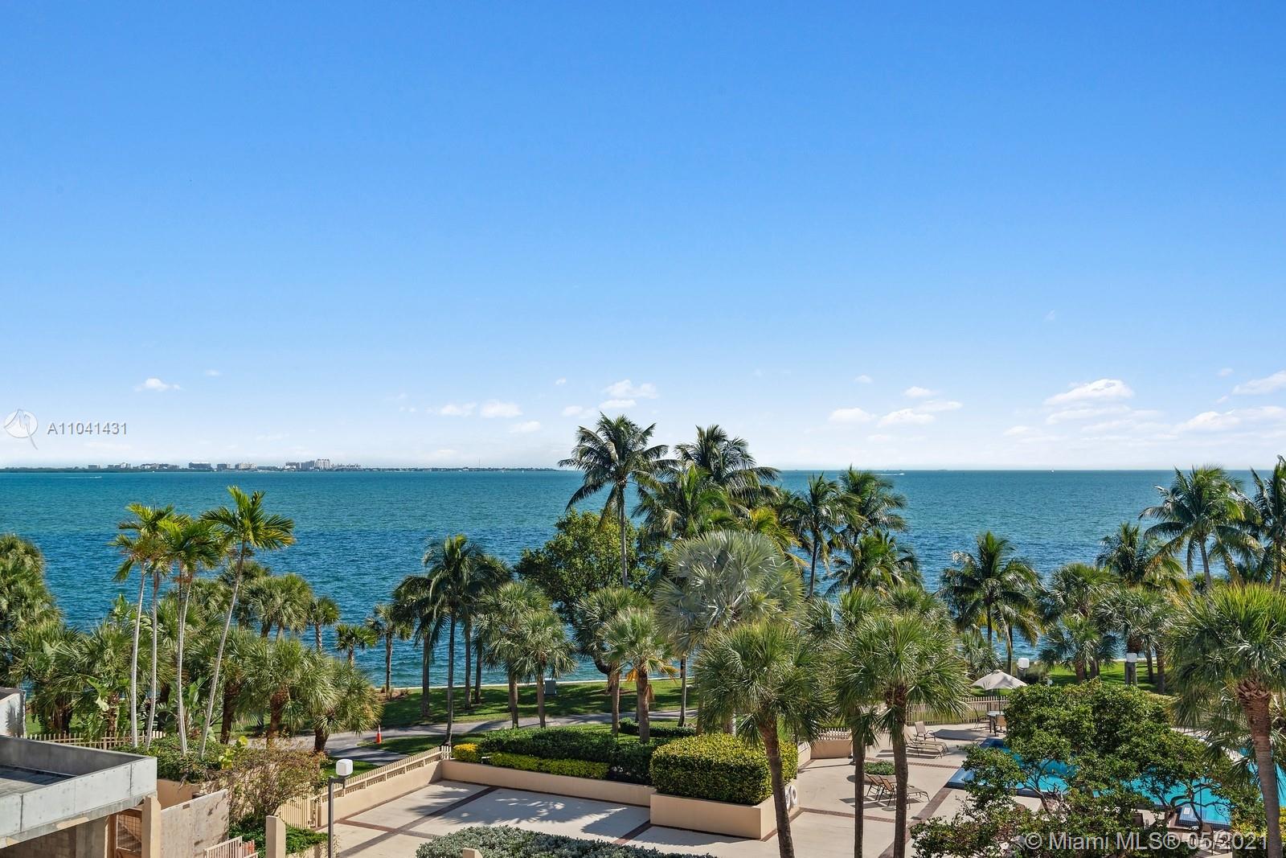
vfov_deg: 37.9
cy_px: 429
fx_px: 1250
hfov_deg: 54.4
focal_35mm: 35
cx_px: 643
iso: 200
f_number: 8
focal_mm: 35
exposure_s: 1/1000
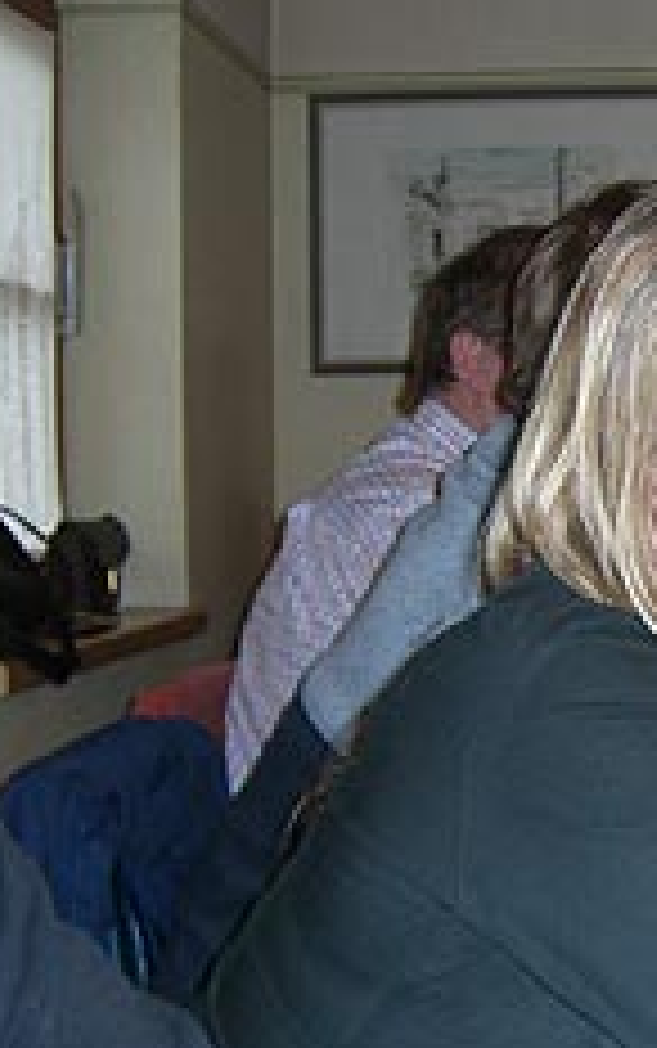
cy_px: 522
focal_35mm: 83
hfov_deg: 15.3
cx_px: 765
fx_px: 2373
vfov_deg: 24.9
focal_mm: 6.2
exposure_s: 1/60
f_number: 2.7
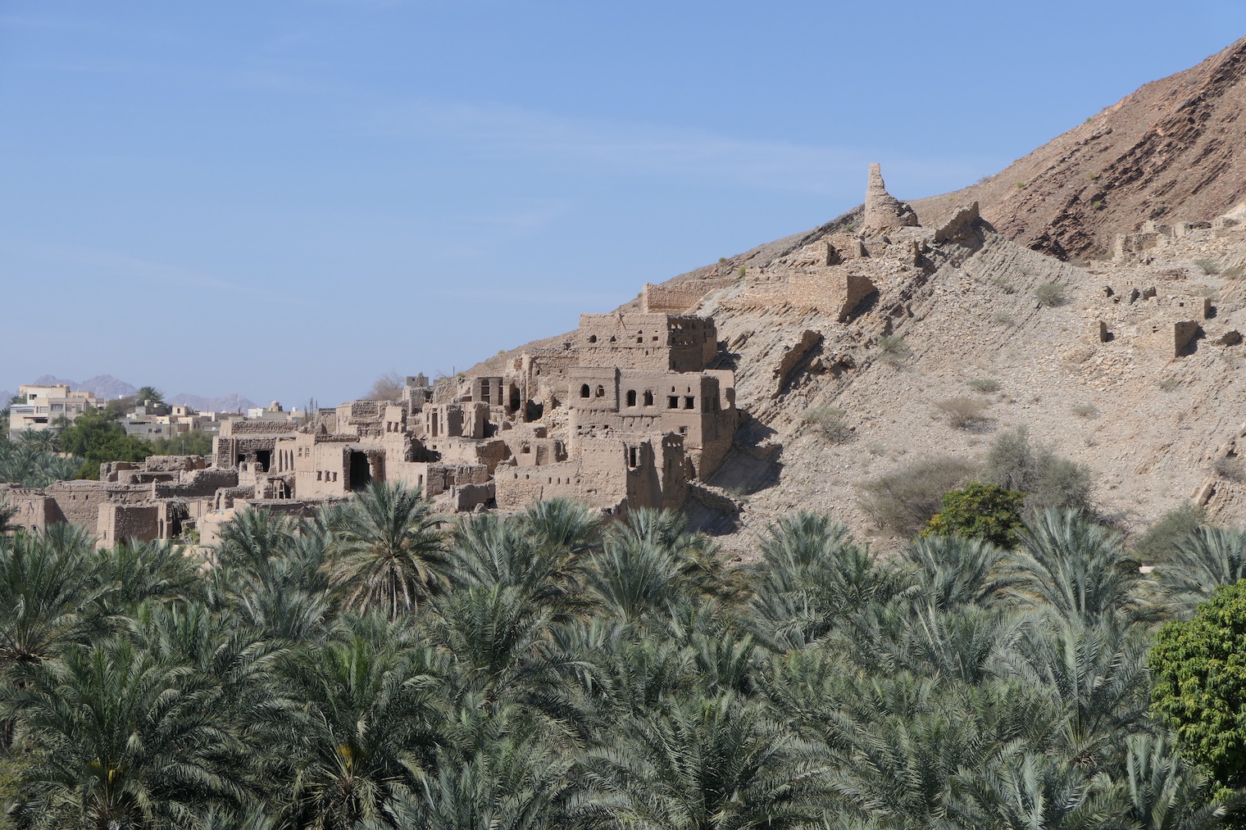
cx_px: 623
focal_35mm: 90
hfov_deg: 22.6
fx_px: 3114
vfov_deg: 15.2
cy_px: 415
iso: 125
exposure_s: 1/1600
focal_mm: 33
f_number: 4.1
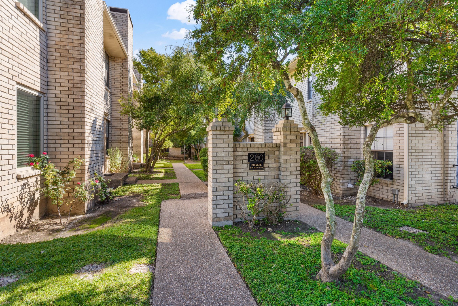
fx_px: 216
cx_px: 229
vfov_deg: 70.4
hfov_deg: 93.3
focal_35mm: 17
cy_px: 153
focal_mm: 17
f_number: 9
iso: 320
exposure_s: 1/160
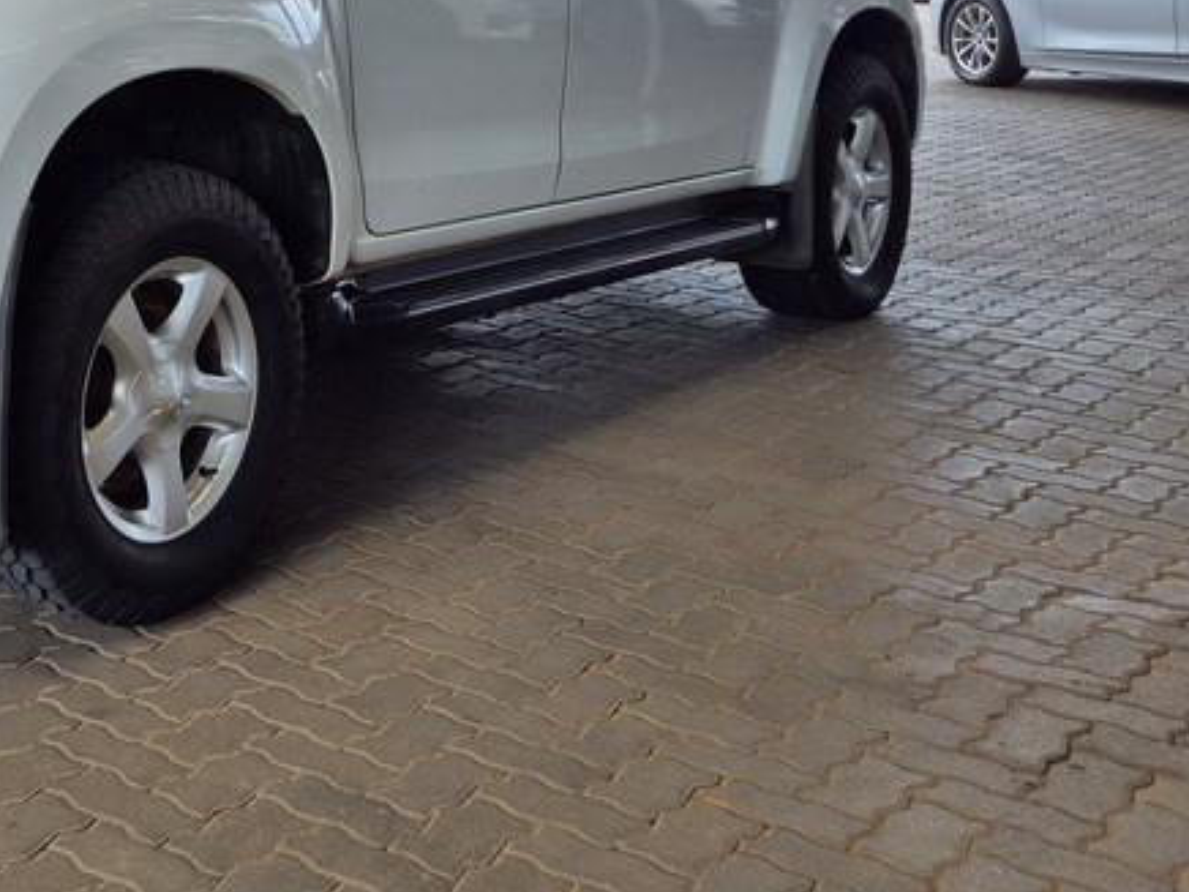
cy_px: -22
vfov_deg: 25.5
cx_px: -27
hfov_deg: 32.4
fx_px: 1855
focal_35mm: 54
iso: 25
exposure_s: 1/337
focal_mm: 5.4
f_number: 1.8
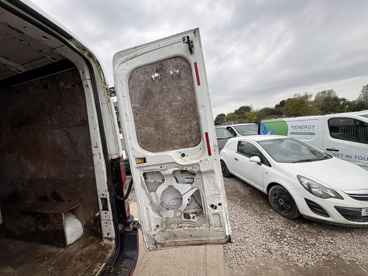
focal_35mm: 14
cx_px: 184
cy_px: 138
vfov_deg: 85.7
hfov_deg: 102.1
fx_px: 149
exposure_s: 1/296
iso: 40
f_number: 2.2
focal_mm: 2.22
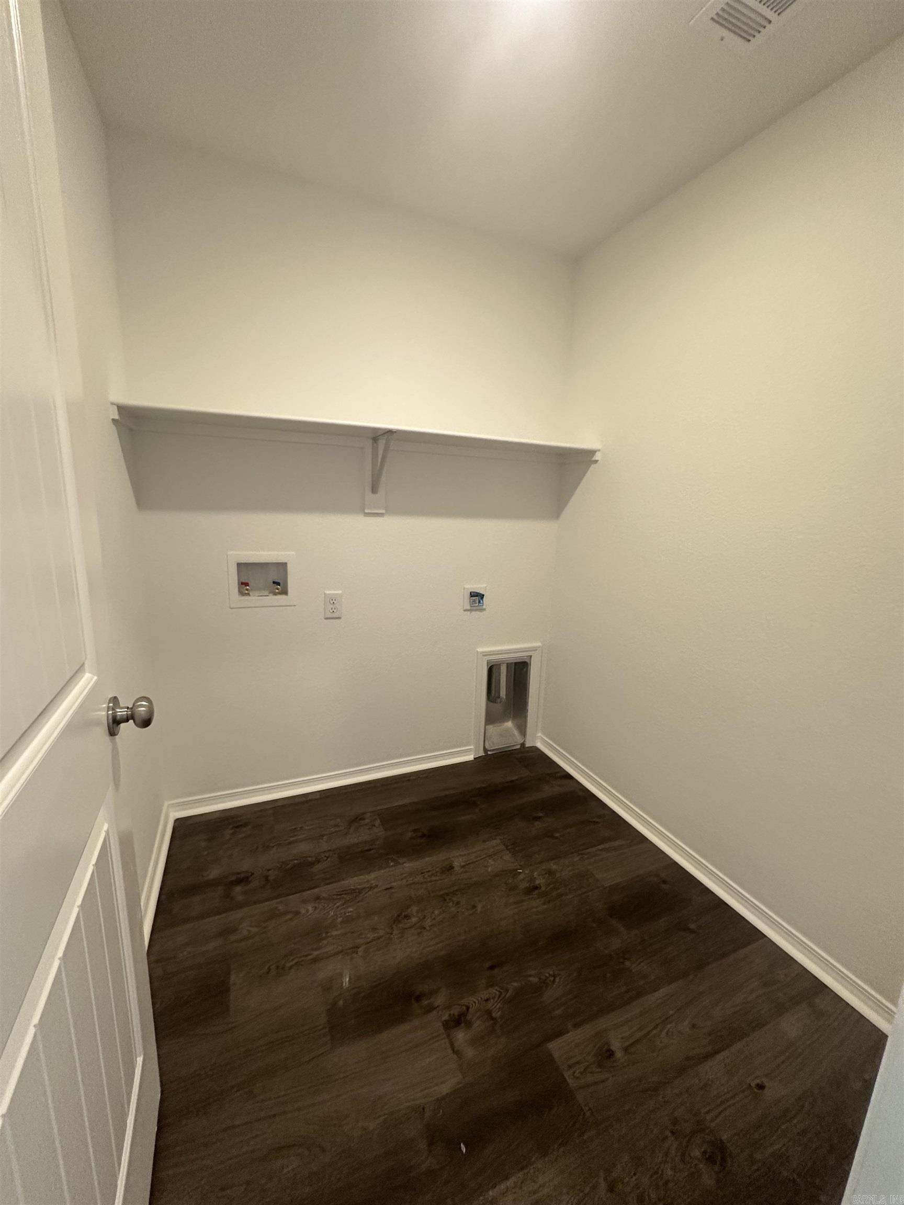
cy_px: 602
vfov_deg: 102.1
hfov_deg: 85.7
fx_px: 487
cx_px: 452
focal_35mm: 14
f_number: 2.2
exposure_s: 1/120
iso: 200
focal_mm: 2.22
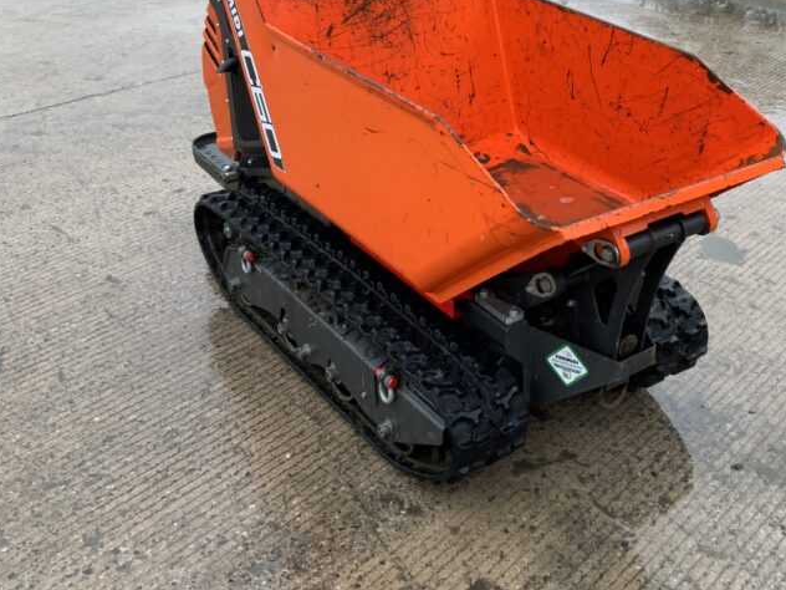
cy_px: 173
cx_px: 550
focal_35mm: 47
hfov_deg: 39.7
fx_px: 1067
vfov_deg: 30.5
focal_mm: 3
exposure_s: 1/138
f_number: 1.8
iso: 16
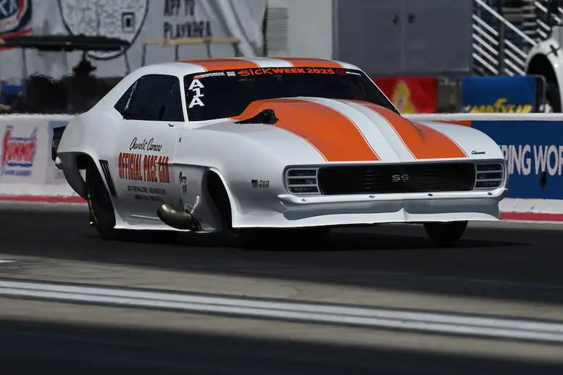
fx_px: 6568
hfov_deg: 4.9
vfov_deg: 3.3
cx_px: 282
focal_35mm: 420
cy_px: 188
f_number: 9
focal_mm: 420
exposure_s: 1/1600
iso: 200
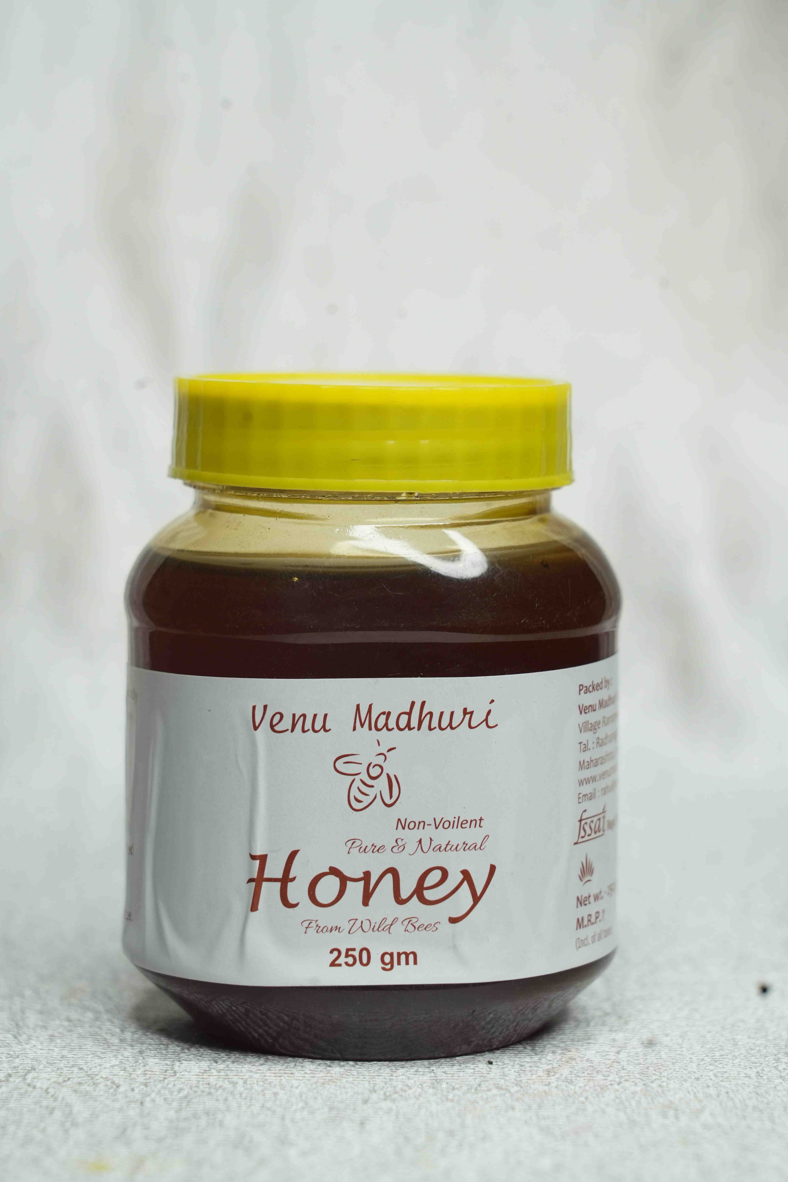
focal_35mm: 105
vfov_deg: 19.5
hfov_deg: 13.0
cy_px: 591
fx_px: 3447
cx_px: 394
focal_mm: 105
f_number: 9
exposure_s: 1/125
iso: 1000
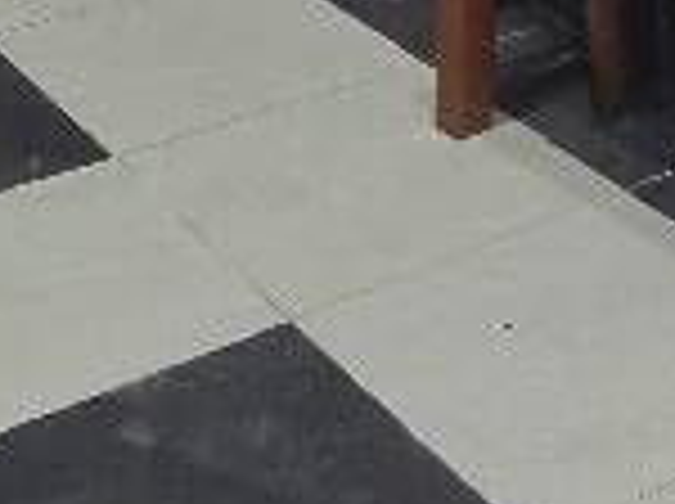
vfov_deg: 12.6
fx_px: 1733
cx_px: 662
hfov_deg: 21.3
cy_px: -724
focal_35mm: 89
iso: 320
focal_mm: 2.2
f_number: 2.2
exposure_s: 1/43.1
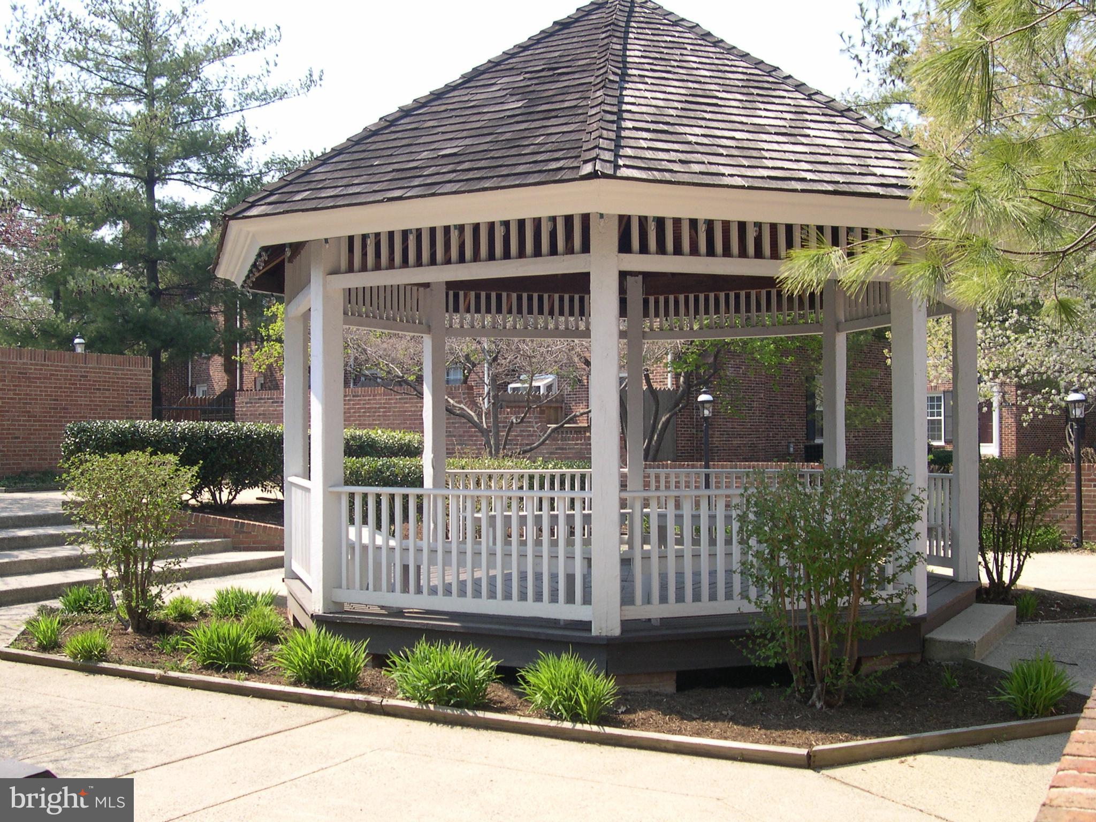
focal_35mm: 38
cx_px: 548
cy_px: 411
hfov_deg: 49.0
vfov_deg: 37.7
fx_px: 1203
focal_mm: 8
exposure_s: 1/90.9
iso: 100
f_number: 7.6
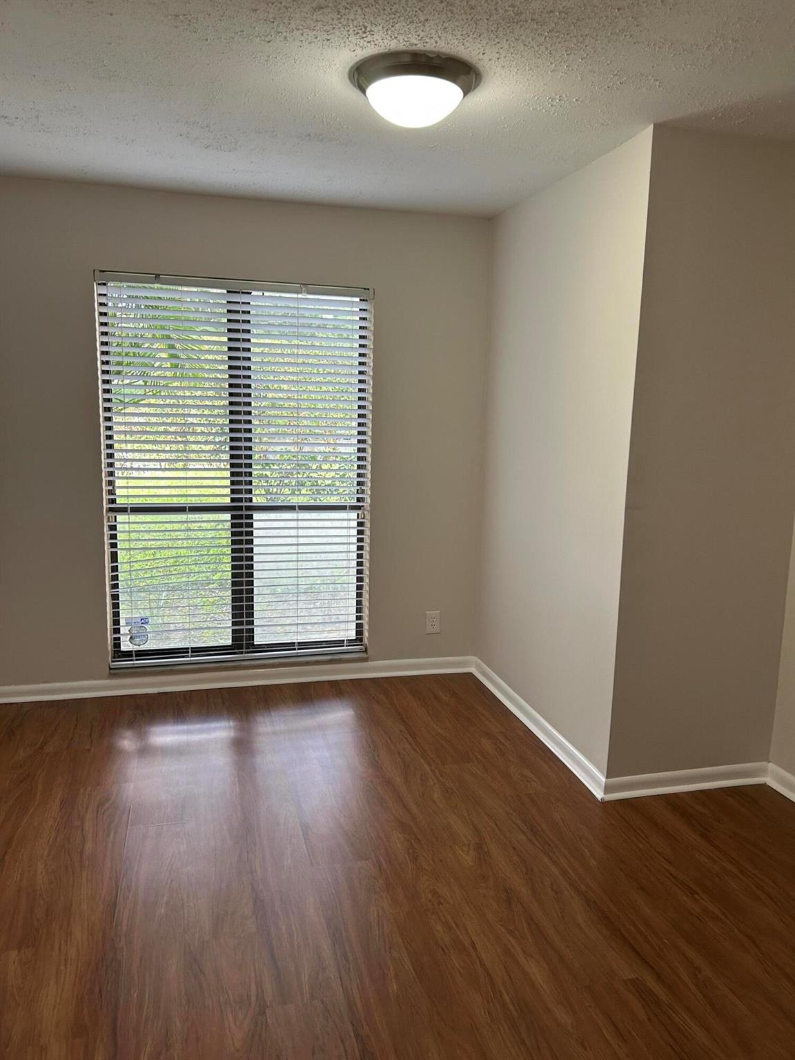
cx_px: 398
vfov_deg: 67.3
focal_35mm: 26
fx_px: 796
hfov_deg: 53.1
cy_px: 530
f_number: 1.5
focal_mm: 5.7
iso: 100
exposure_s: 1/120
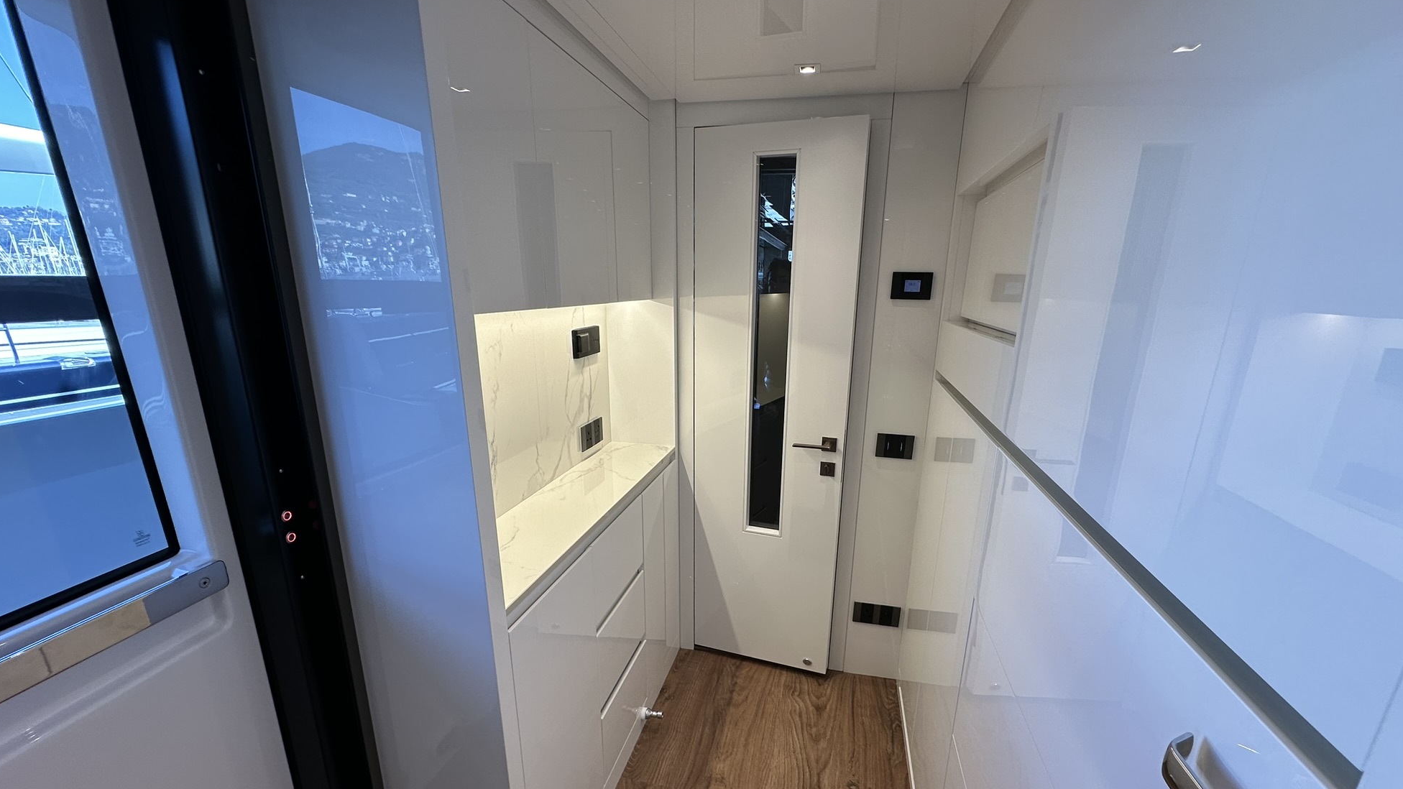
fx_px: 595
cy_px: 461
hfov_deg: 99.4
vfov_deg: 66.6
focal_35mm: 16
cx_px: 715
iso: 50
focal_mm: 2.22
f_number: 2.2
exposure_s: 1/100
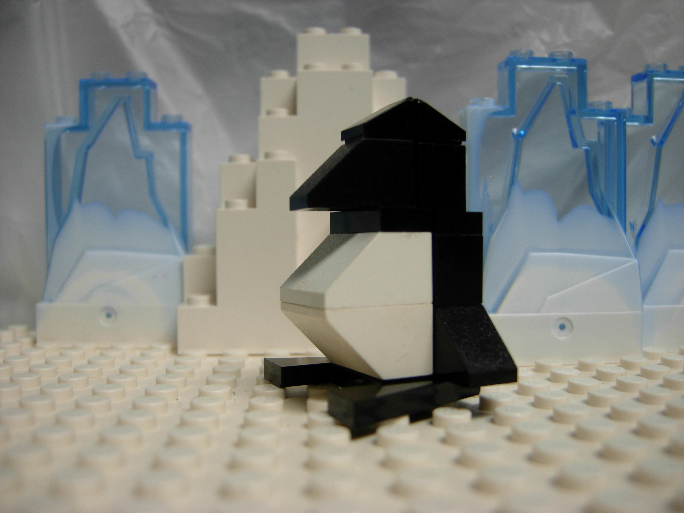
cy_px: 256
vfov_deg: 39.7
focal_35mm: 36
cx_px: 342
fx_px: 711
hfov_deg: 51.4
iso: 50
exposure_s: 1/15.1
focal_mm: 7.5
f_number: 2.7
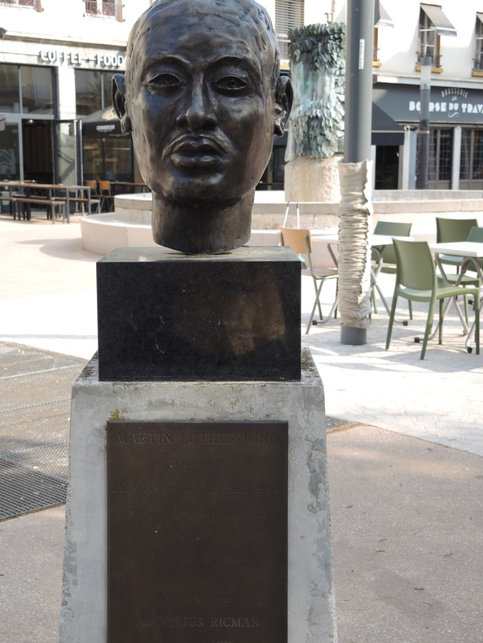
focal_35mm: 55
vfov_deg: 34.9
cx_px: 215
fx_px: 1023
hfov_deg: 26.6
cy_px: 328
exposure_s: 1/400
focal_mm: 9.9
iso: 80
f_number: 2.5
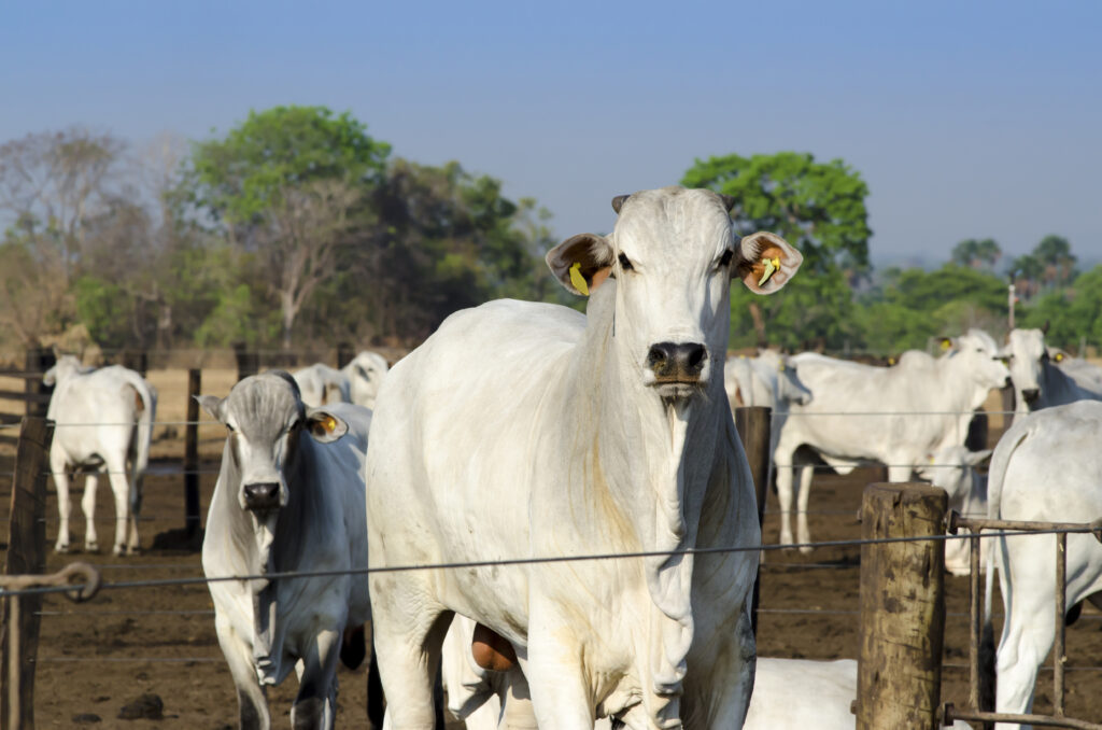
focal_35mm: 278
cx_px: 551
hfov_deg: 7.4
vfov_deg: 4.9
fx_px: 8476
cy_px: 365
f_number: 11
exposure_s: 1/750
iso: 400
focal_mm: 185
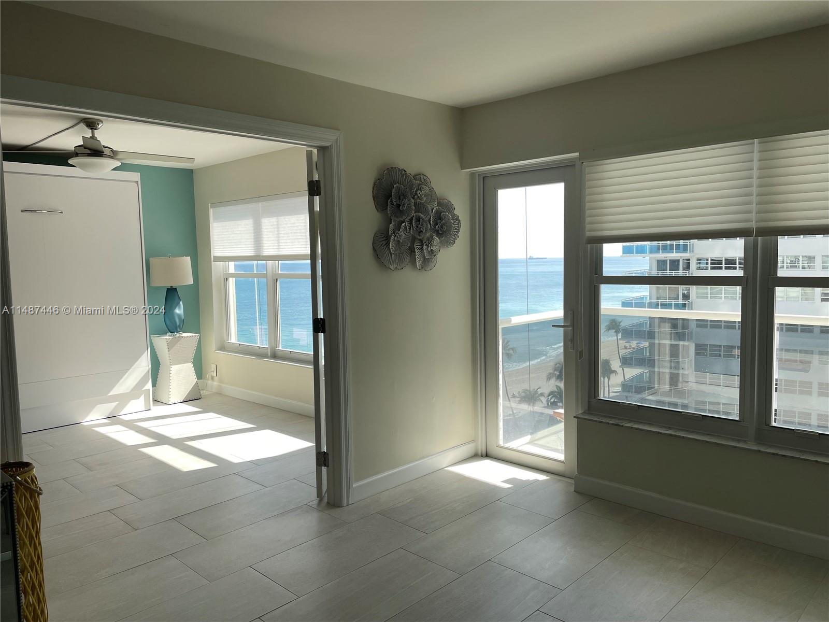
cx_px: 414
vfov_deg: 53.1
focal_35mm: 26
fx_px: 623
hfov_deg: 67.3
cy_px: 311
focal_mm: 4.2
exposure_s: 1/754
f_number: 1.6
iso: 32
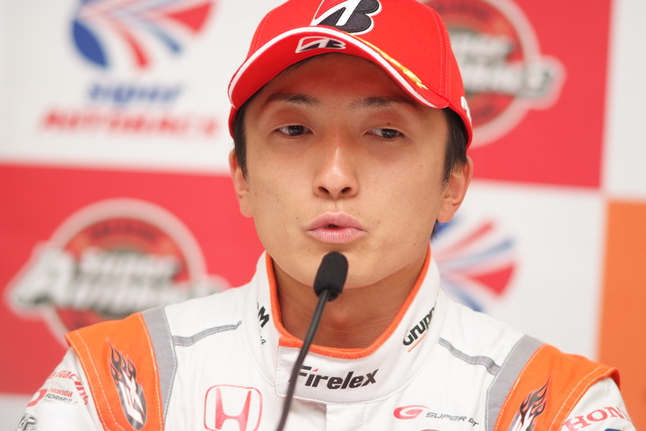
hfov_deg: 7.6
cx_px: 323
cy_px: 216
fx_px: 4845
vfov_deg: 5.1
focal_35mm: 270
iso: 400
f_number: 2.8
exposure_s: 1/250
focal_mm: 180
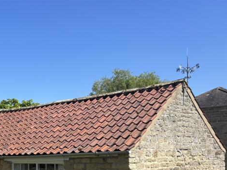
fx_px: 374
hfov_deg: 31.1
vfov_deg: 24.7
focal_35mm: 57
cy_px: 160
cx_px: -5
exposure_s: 1/2857
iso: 50
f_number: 1.6
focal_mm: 5.96
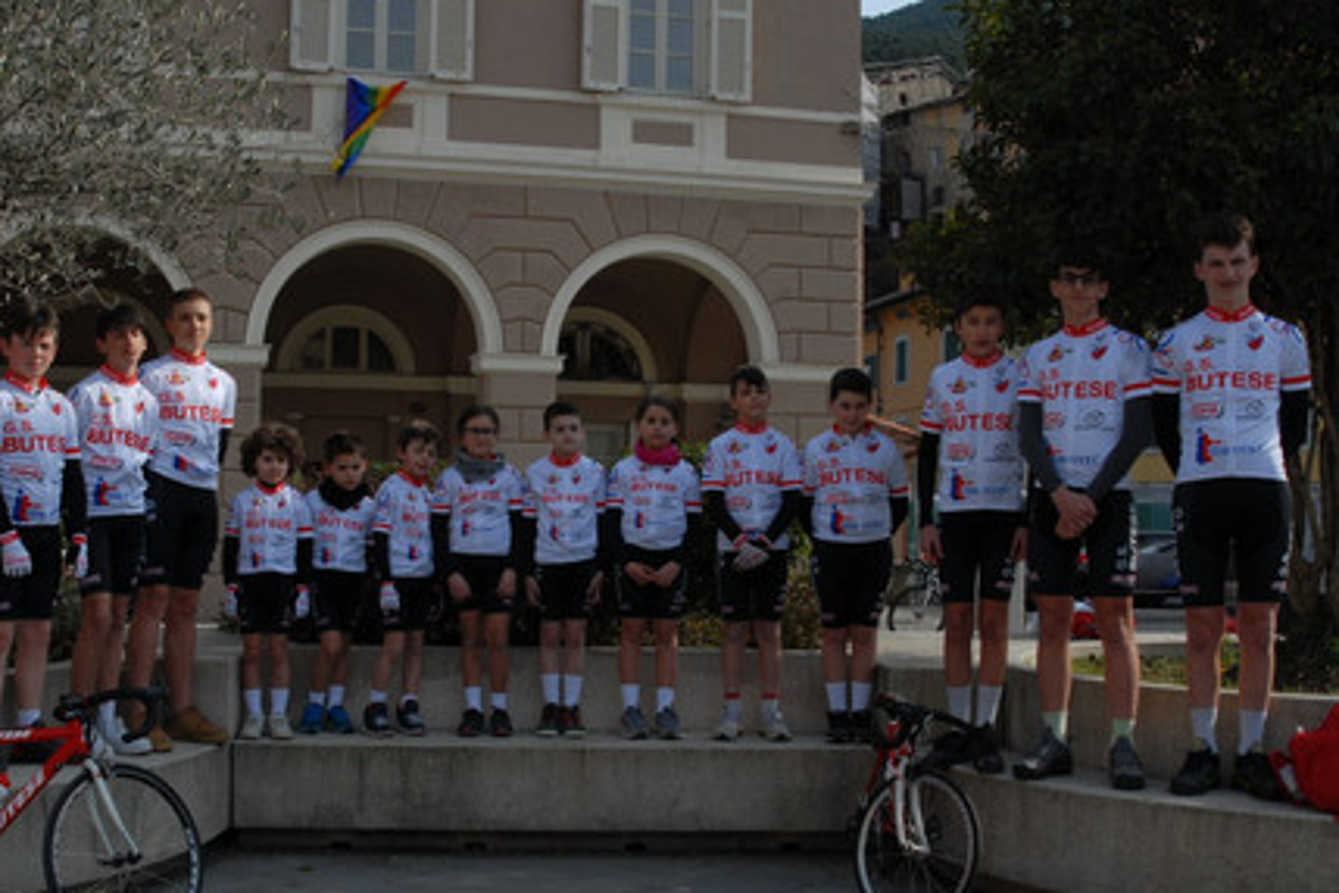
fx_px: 1562
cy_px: 479
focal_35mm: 42
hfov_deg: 46.3
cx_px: 602
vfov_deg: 31.9
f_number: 9
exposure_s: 1/320
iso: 200
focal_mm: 24
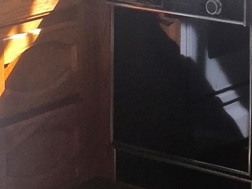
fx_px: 1121
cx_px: 262
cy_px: -117
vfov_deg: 9.3
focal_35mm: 154
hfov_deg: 12.6
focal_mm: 4.15
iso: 40
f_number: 2.2
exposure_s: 1/149
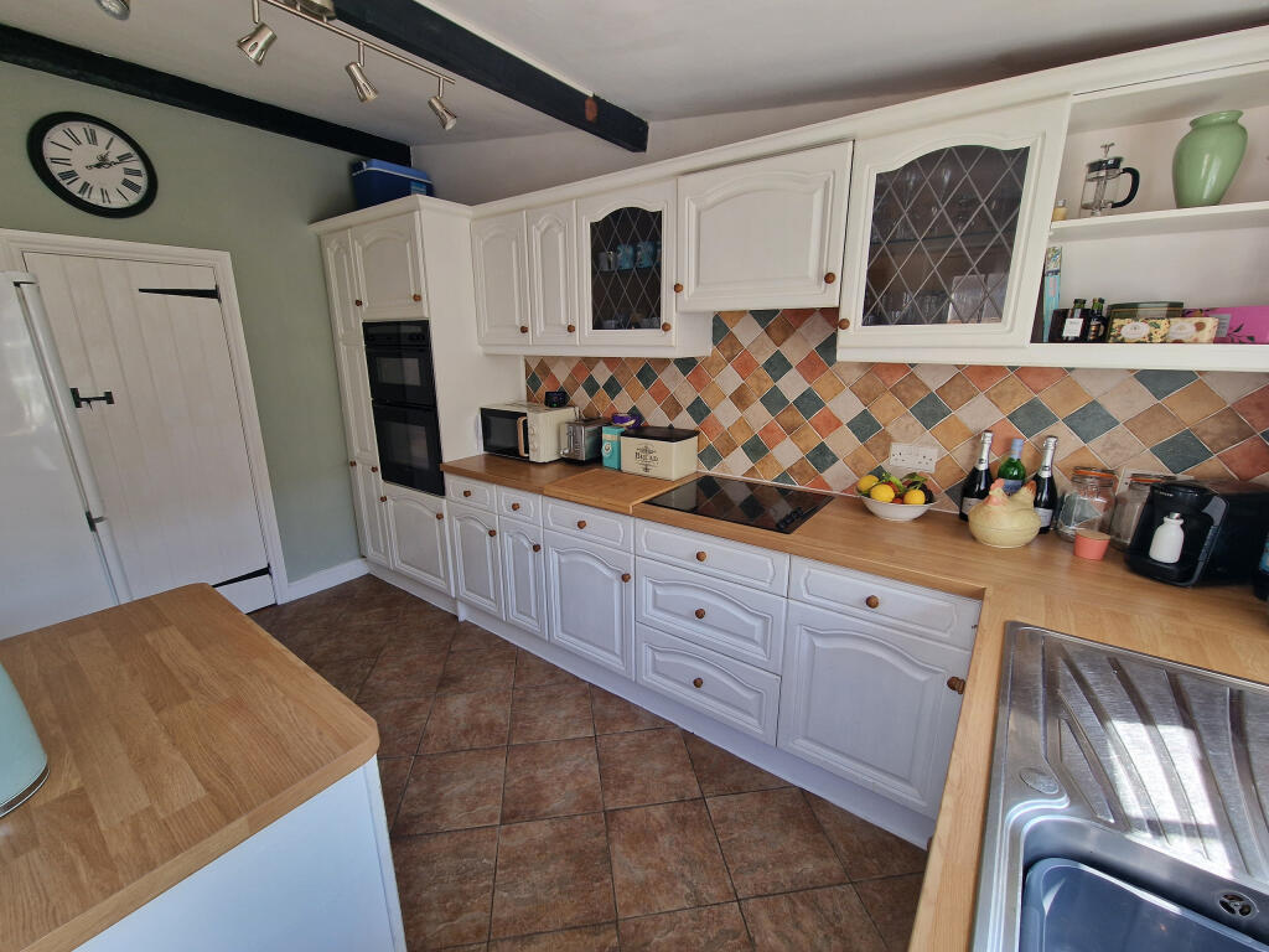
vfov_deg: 89.9
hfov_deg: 106.2
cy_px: 476
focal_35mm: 13
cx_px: 634
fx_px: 477
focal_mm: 2.2
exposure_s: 1/60
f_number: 2.2
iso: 50
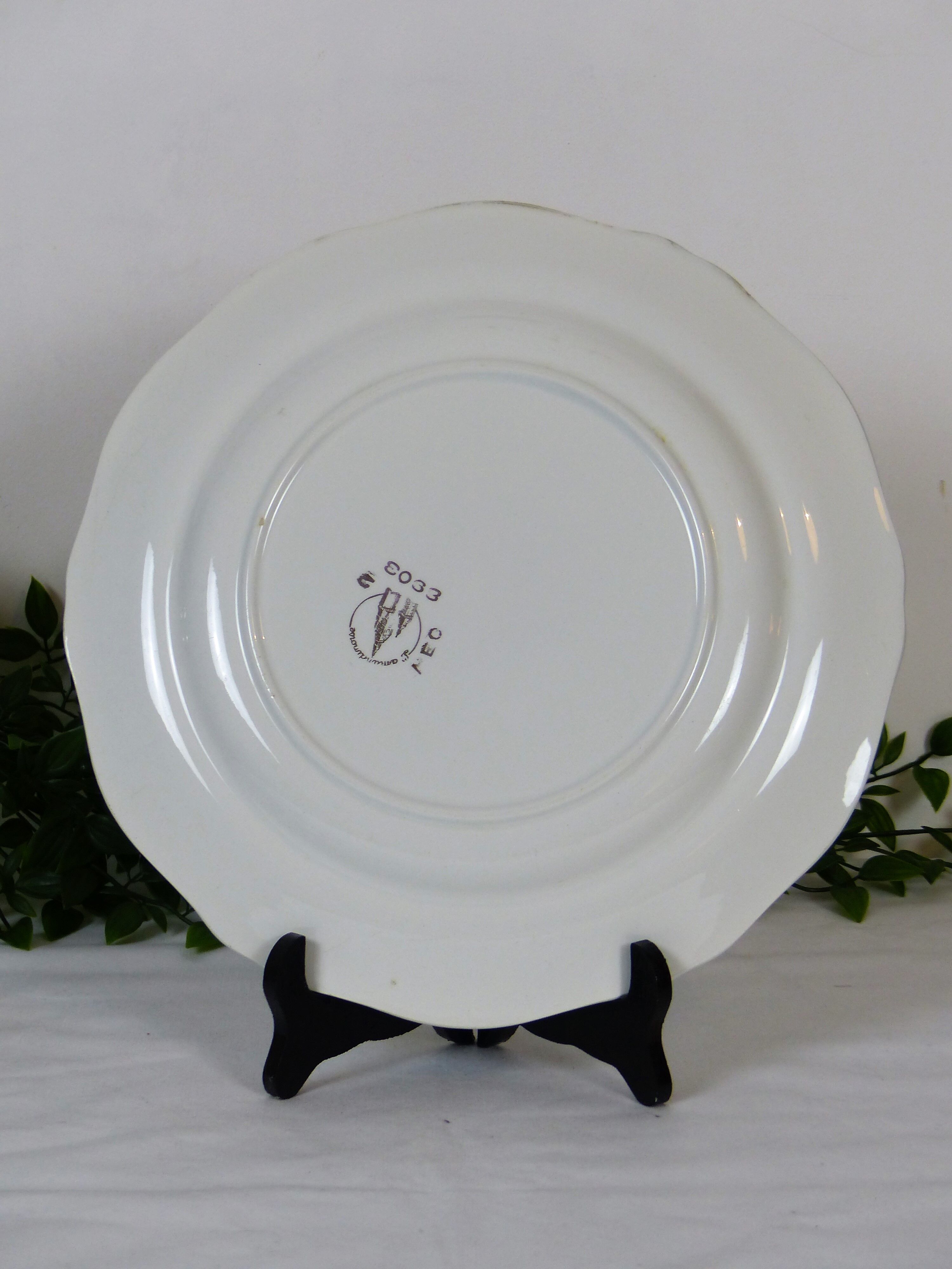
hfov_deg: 16.6
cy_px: 634
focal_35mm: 89
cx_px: 476
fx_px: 3264
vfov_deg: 22.0
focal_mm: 15
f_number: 2.8
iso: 160
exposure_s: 1/60
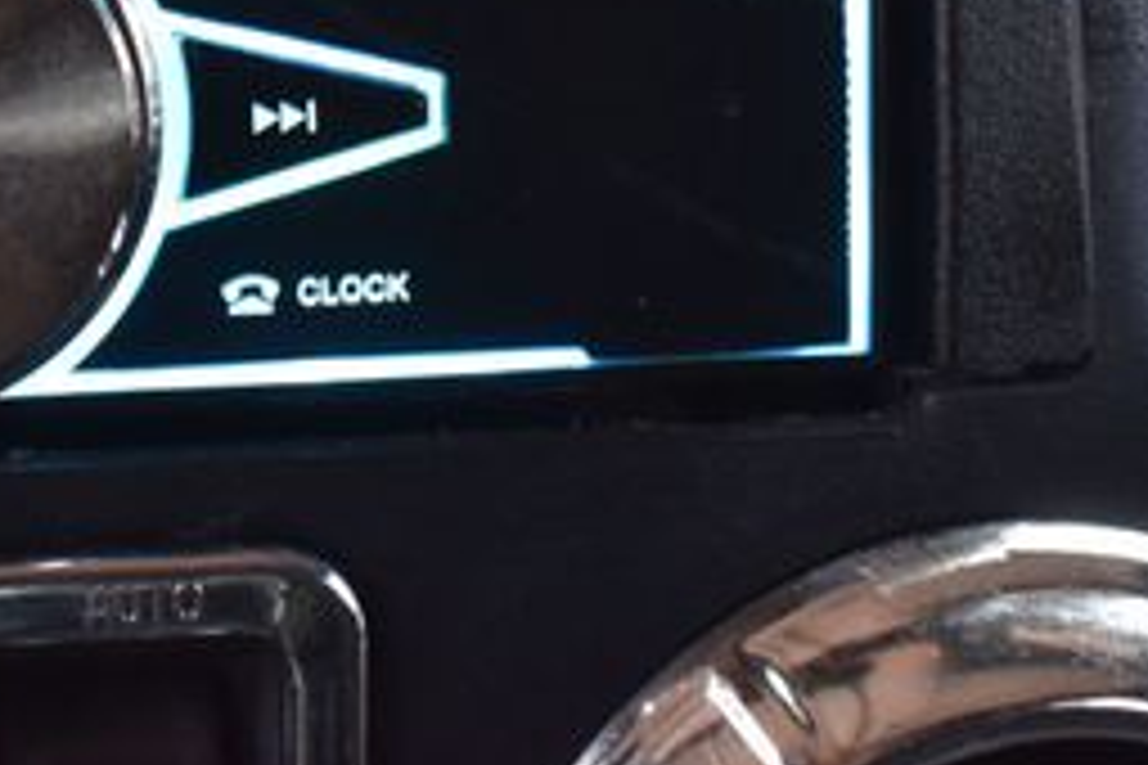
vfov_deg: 12.3
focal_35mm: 109
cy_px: -112
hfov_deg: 18.2
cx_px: -45
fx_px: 3484
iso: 1100
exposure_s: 1/15
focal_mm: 29
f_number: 6.3
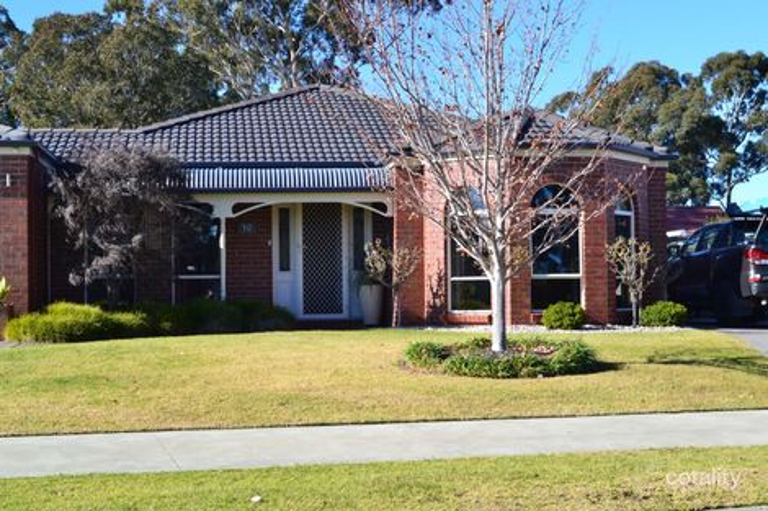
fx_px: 1216
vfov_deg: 23.8
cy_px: 256
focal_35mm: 57
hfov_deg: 35.1
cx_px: 384
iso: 400
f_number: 10
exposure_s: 1/200
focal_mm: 38
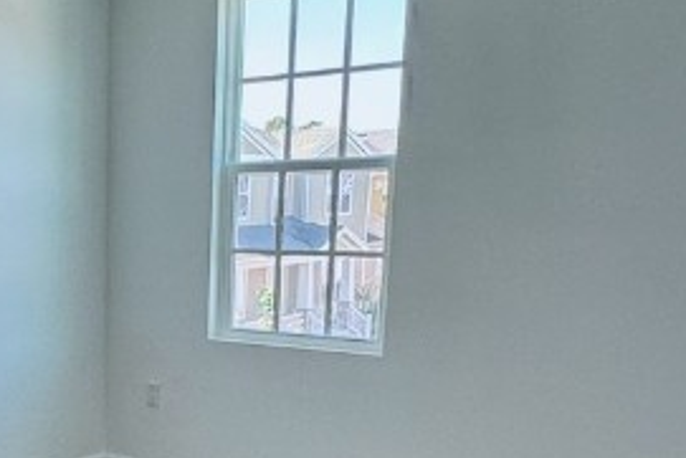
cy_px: 430
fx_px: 1049
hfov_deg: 32.6
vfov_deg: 23.8
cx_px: -33
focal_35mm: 55
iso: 125
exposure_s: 1/120
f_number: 2.2
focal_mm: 2.22
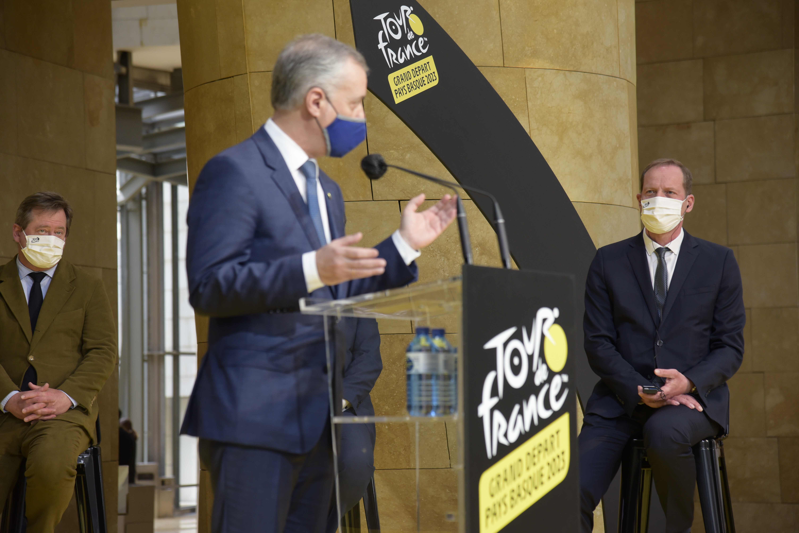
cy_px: 266
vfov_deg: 13.1
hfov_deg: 19.4
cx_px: 400
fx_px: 2331
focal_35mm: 105
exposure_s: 1/160
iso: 1000
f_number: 5
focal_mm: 105
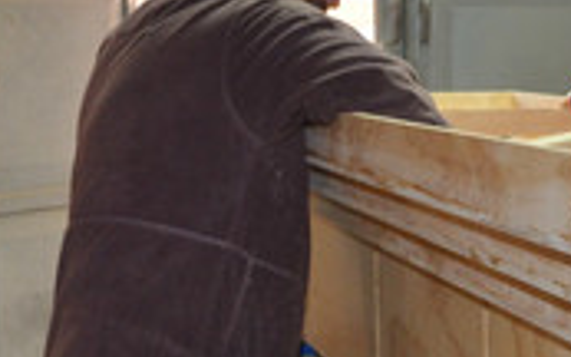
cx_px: 644
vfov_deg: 10.5
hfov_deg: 16.3
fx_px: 1929
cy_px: 236
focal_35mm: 124
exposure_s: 1/60
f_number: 4
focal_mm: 22
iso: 800
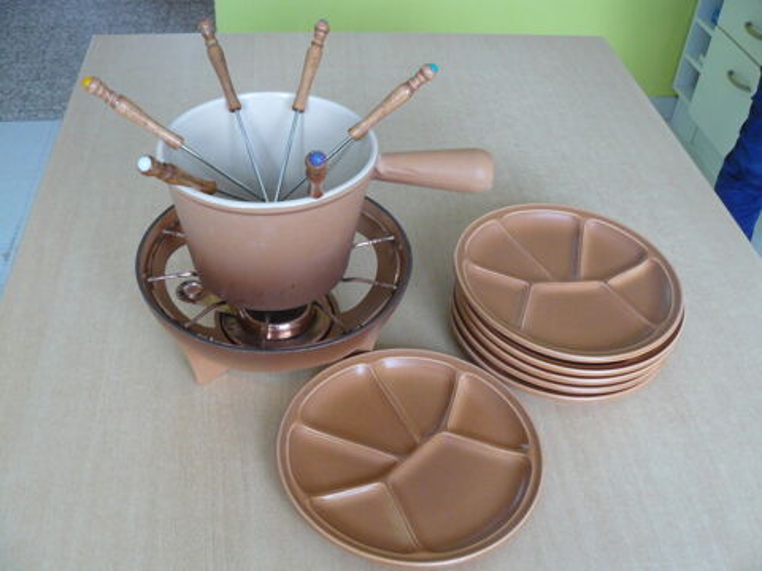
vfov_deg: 39.7
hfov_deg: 51.4
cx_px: 381
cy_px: 286
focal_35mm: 36
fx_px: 792
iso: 200
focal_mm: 6
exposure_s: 1/10
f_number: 2.8
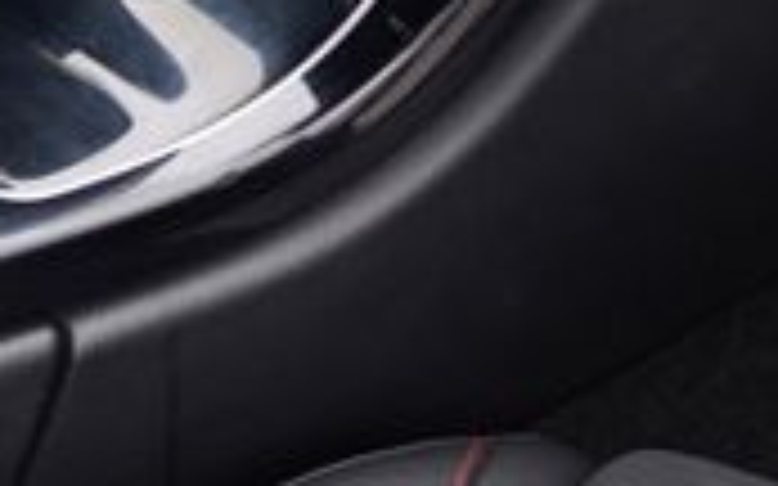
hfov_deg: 14.3
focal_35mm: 145
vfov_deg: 8.5
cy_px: -533
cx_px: 684
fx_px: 3073
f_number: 2.8
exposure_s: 1/160
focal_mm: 24
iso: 400
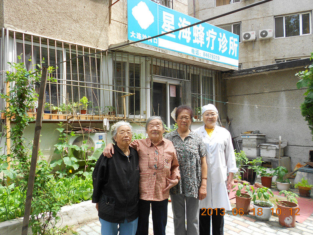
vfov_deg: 53.1
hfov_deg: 67.3
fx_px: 235
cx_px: 156
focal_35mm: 26
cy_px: 118
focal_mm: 4.6
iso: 80
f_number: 3.2
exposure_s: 1/200
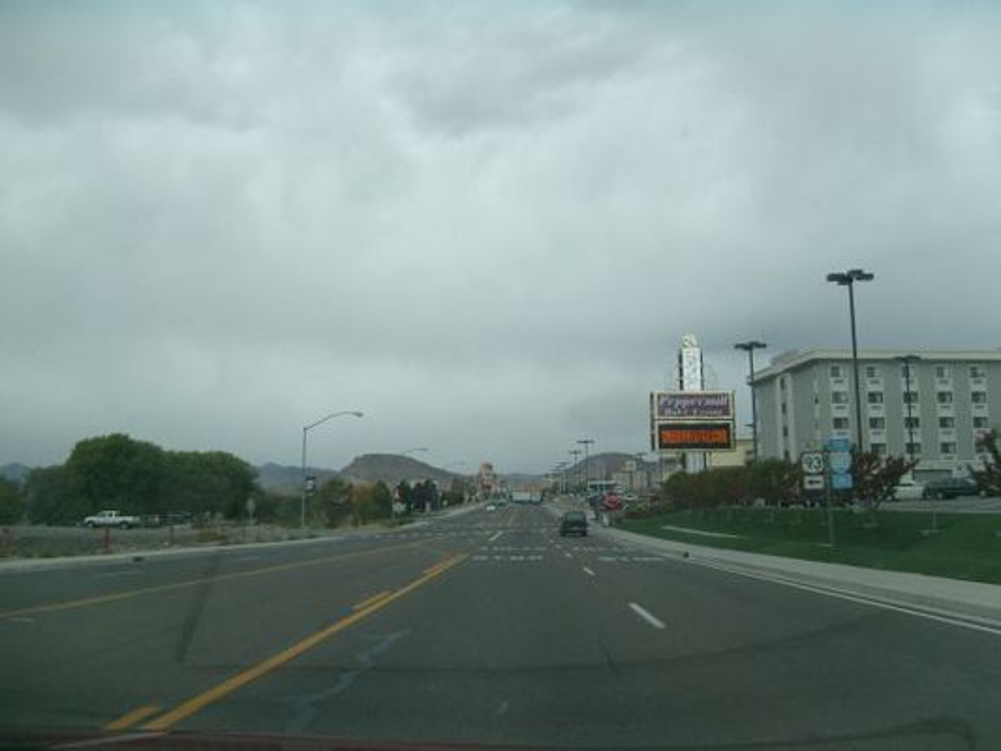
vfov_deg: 40.7
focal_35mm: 35
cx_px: 500
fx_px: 1012
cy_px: 376
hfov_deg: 52.6
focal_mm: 5.8
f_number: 7.1
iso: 80
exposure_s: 1/180
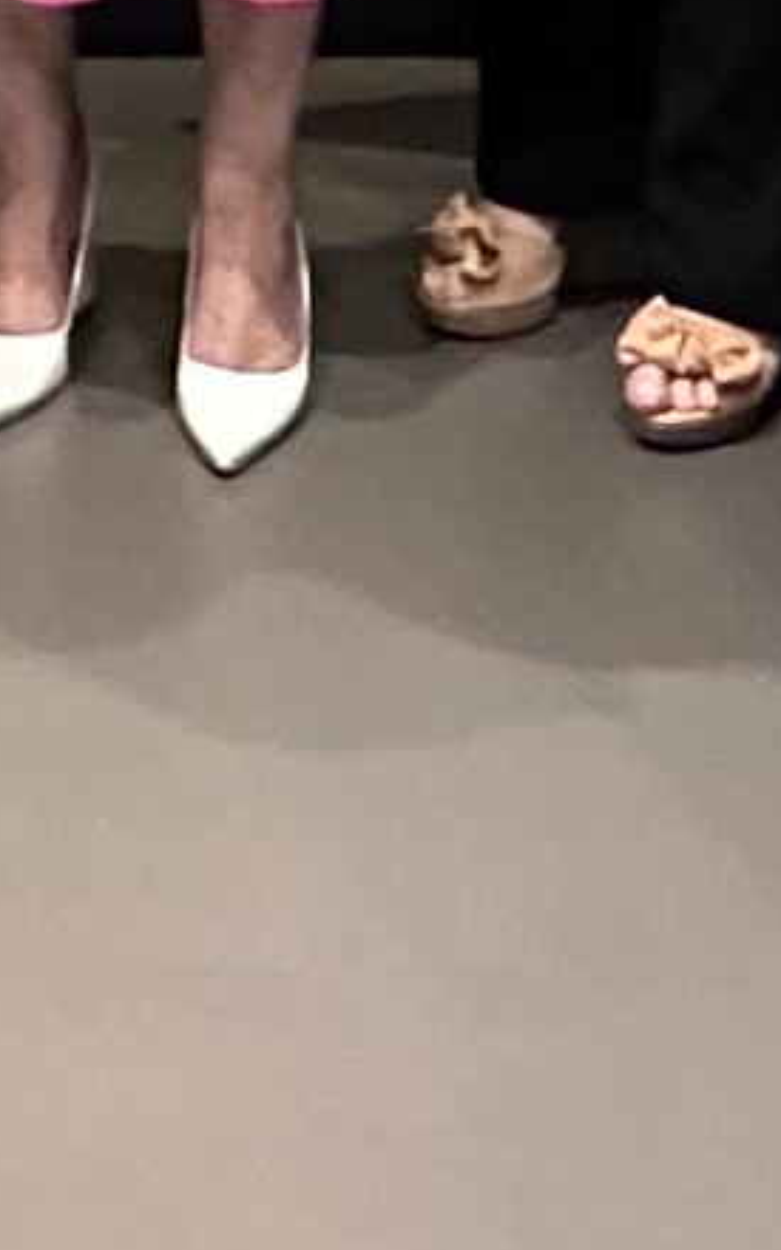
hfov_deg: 9.6
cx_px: 23
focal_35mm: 136
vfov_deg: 11.8
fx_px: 4632
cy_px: -1932
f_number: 2.2
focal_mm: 2.22
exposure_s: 1/60
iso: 400
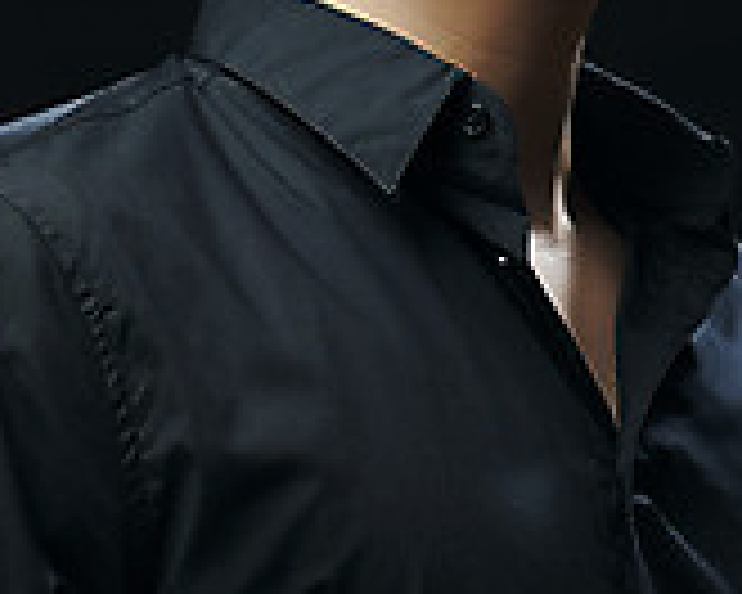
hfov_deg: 5.6
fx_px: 7642
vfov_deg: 4.4
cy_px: -81
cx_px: 492
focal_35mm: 348
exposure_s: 1/125
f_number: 4
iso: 64
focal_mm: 102
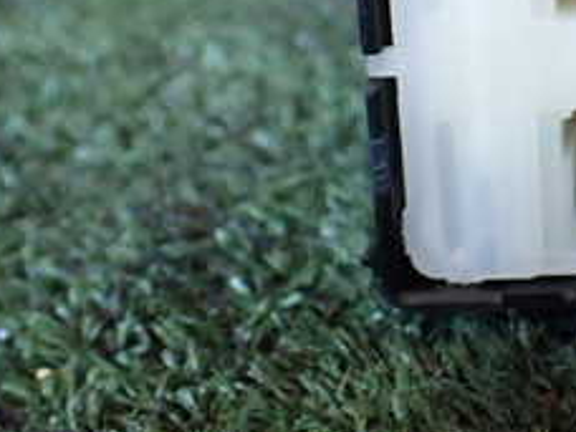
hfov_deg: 22.8
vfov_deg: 18.1
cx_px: 682
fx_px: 1315
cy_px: -13
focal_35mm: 79
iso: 800
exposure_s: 1/100
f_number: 2.3
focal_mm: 5.4
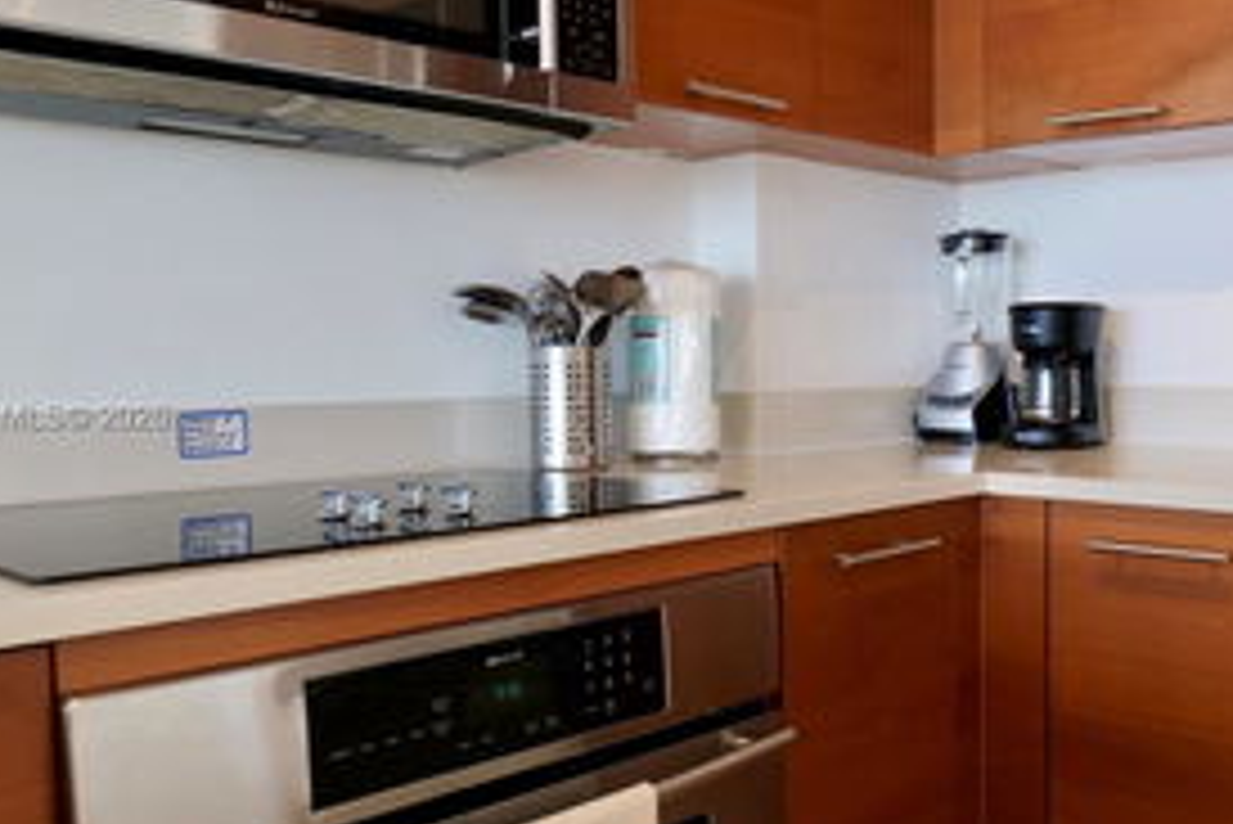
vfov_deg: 37.9
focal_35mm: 35
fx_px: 1199
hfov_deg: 53.3
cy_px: 419
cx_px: 828
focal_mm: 20
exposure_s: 1/10
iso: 400
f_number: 11
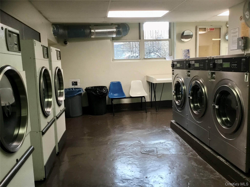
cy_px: 94
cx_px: 125
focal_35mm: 31
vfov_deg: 45.4
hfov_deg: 58.4
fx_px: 224
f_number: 2.4
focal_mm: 3.3
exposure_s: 1/30
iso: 100
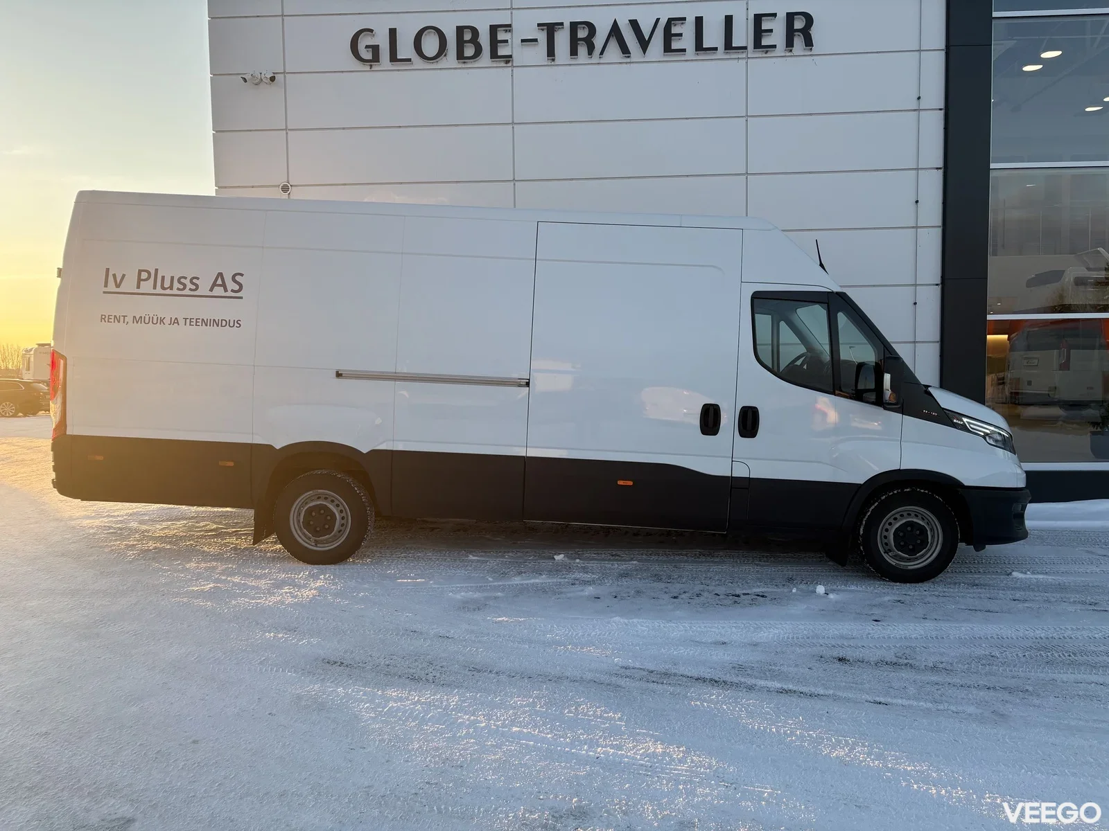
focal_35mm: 26
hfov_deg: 67.3
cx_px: 554
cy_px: 416
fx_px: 833
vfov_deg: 53.1
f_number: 1.6
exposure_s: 1/701
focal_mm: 5.96
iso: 50
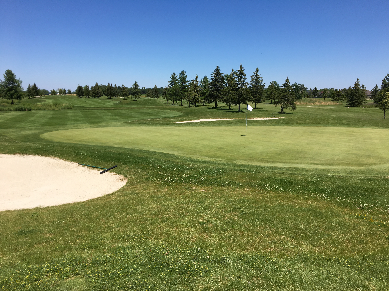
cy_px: 146
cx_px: 194
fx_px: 326
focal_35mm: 29
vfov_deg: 48.2
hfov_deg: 61.7
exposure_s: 1/1972
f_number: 2.2
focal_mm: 4.15
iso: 25
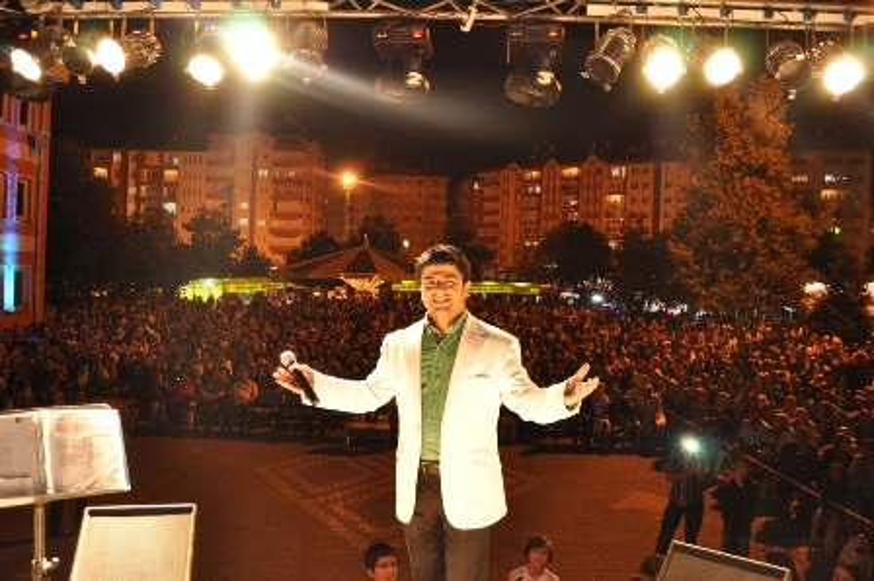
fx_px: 655
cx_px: 437
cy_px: 290
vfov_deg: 47.9
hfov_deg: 67.4
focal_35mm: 27
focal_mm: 18
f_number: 3.5
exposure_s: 1/13
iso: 800
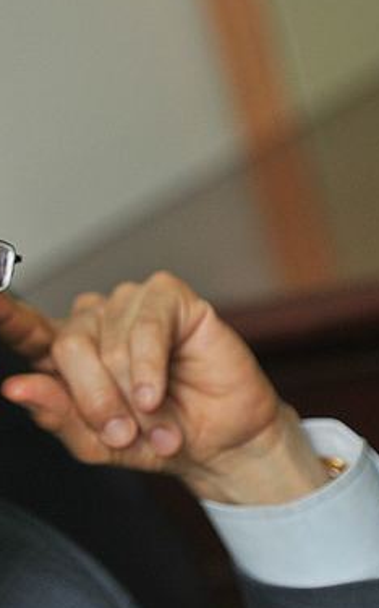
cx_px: 52
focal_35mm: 352
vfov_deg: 6.0
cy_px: 274
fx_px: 5822
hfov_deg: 3.7
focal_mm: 135
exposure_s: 1/125
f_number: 4
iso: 320
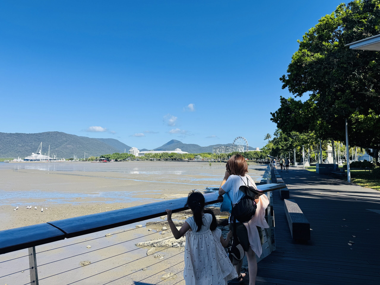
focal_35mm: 24
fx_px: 263
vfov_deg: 56.8
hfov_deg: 71.6
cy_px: 142
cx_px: 190
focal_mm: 6.76
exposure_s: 1/4049
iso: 80
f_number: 1.78
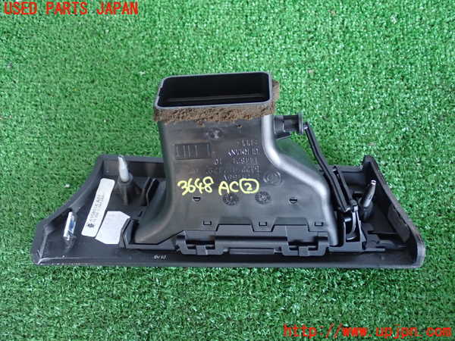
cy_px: 170
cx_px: 228
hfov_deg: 42.9
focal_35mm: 44
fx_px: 578
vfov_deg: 32.9
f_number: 2.9
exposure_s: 1/40
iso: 800
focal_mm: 7.84
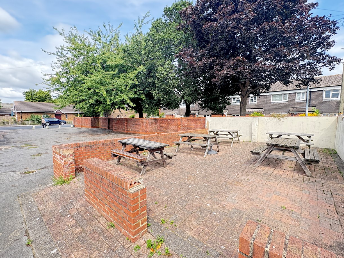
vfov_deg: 78.1
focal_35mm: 16
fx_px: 159
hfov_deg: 94.5
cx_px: 170
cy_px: 131
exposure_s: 1/238
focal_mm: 2.22
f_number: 2.2
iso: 64
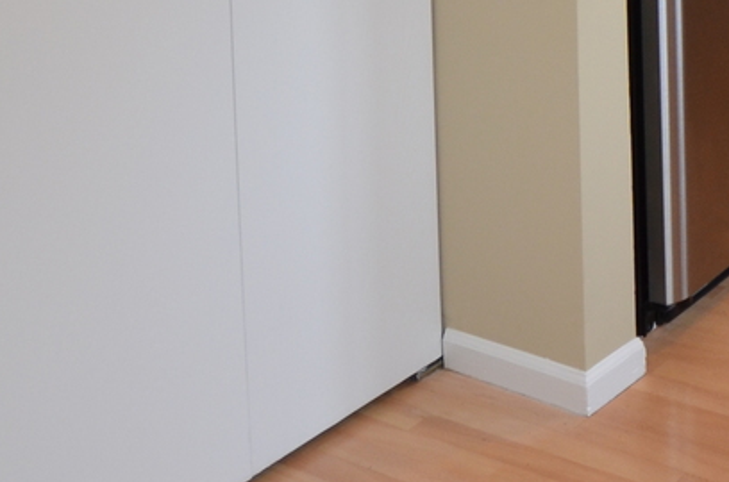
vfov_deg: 18.8
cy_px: -314
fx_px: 1212
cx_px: 1009
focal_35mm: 60
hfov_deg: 26.8
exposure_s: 1/60
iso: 560
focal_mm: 10
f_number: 4
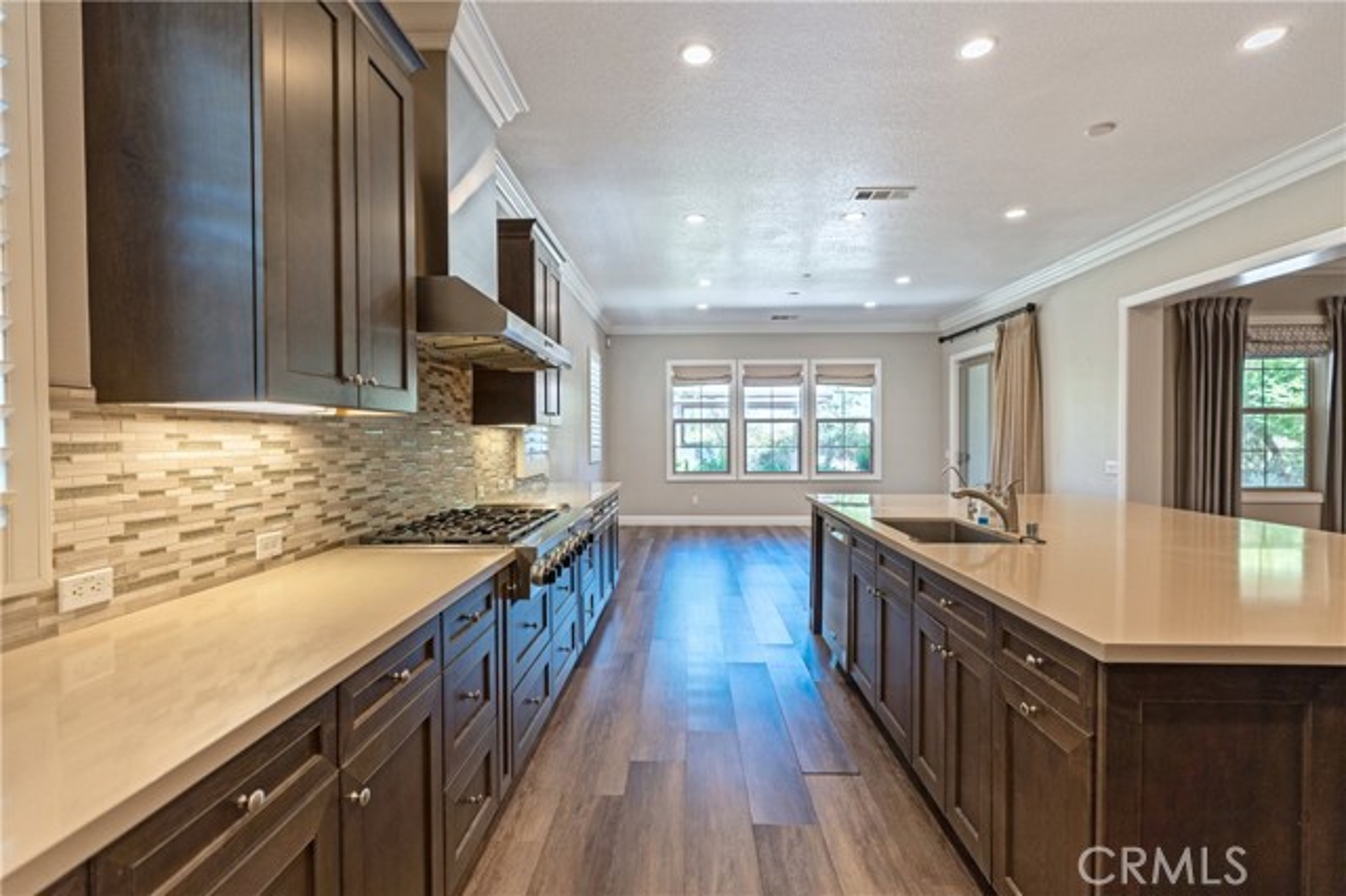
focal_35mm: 16
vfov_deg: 73.7
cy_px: 448
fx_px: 598
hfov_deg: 96.8
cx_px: 673
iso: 125
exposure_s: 1/40
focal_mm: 16
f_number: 3.2
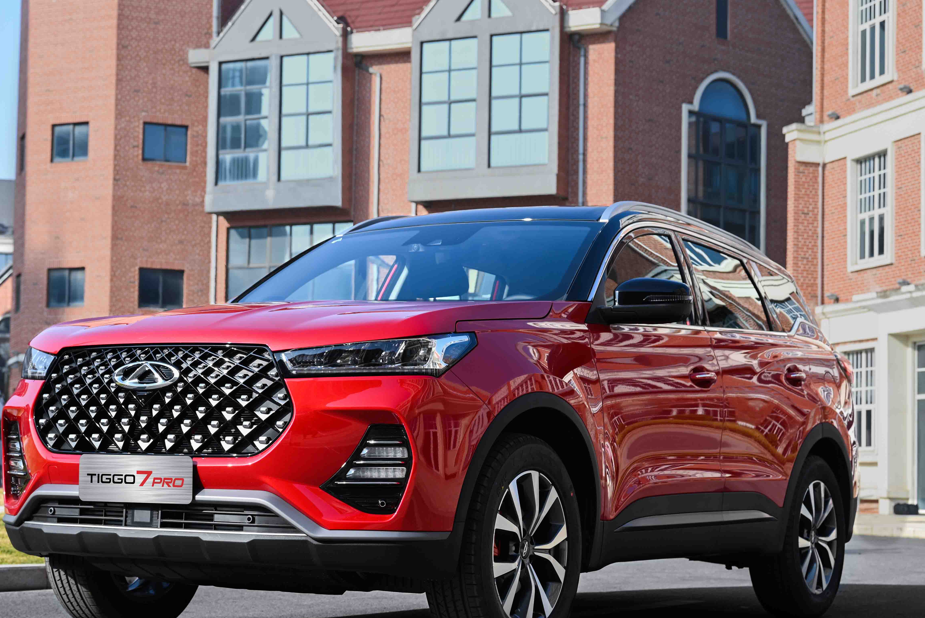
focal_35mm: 68
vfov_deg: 20.0
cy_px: 378
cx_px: 417
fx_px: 1748
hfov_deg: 29.6
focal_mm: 52
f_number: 6.3
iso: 100
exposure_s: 1/320
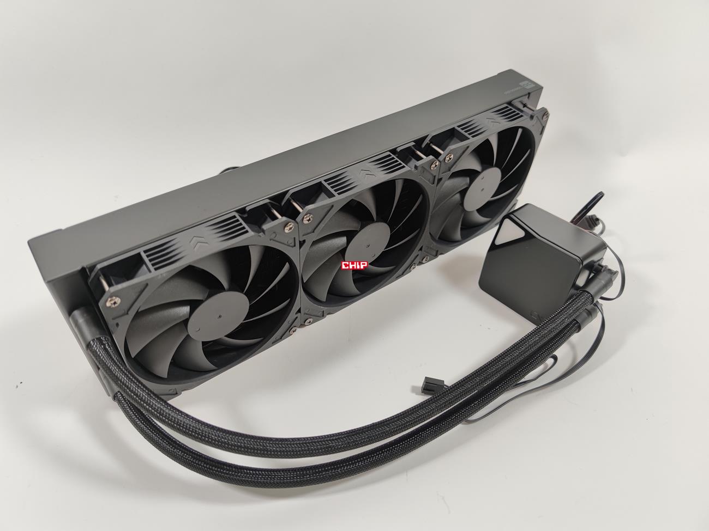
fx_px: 512
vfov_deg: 54.9
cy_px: 266
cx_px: 354
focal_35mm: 25
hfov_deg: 69.4
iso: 72
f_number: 1.85
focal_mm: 6.78
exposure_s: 1/100
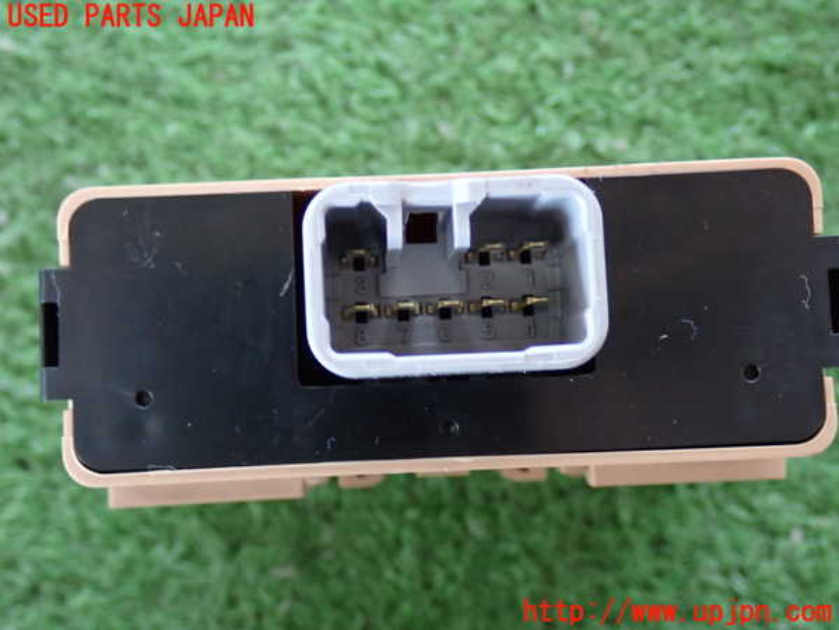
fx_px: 1309
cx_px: 420
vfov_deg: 27.0
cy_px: 315
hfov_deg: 35.5
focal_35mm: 54
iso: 1000
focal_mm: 9.65
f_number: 3.3
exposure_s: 1/13
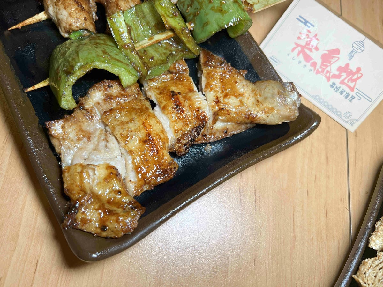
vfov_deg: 53.1
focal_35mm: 26
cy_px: 144
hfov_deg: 67.3
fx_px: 288
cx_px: 192
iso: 64
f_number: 1.5
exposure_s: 1/121
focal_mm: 5.7
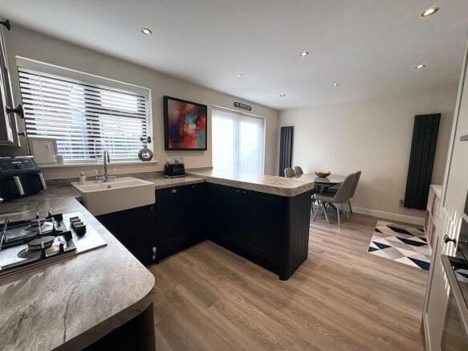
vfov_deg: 85.7
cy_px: 176
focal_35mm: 14
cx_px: 234
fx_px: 189
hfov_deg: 102.1
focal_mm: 2.22
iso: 64
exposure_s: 1/107
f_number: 2.2
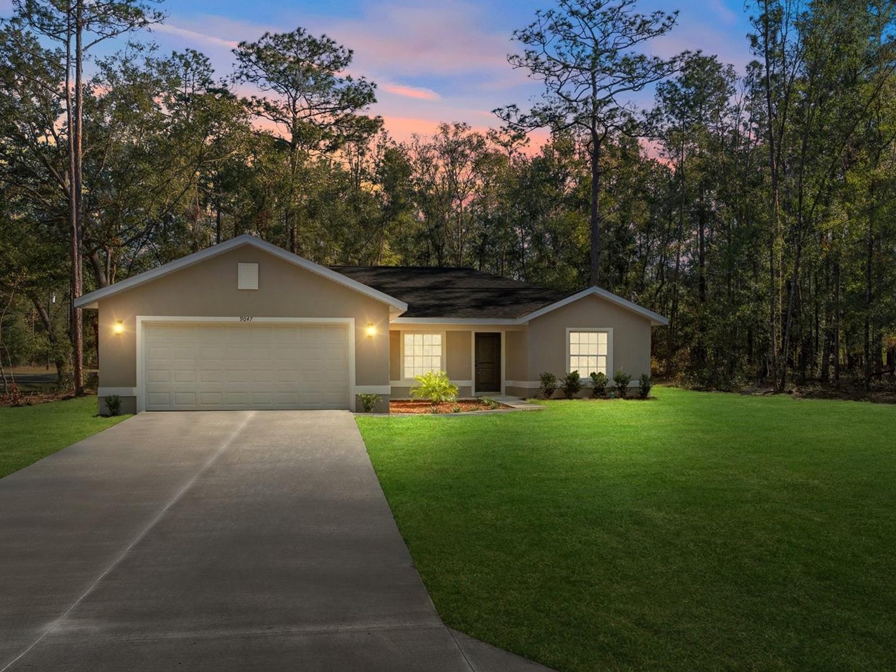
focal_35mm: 29
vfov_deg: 48.9
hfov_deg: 62.4
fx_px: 739
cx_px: 454
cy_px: 328
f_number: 8
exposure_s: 1/160
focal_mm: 17
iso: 320
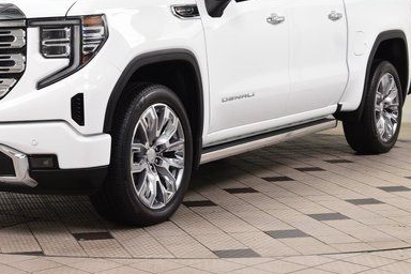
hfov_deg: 22.5
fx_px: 1027
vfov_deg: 15.1
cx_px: 124
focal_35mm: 90
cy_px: 64
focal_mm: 36
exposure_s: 1/60
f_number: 8
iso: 1400
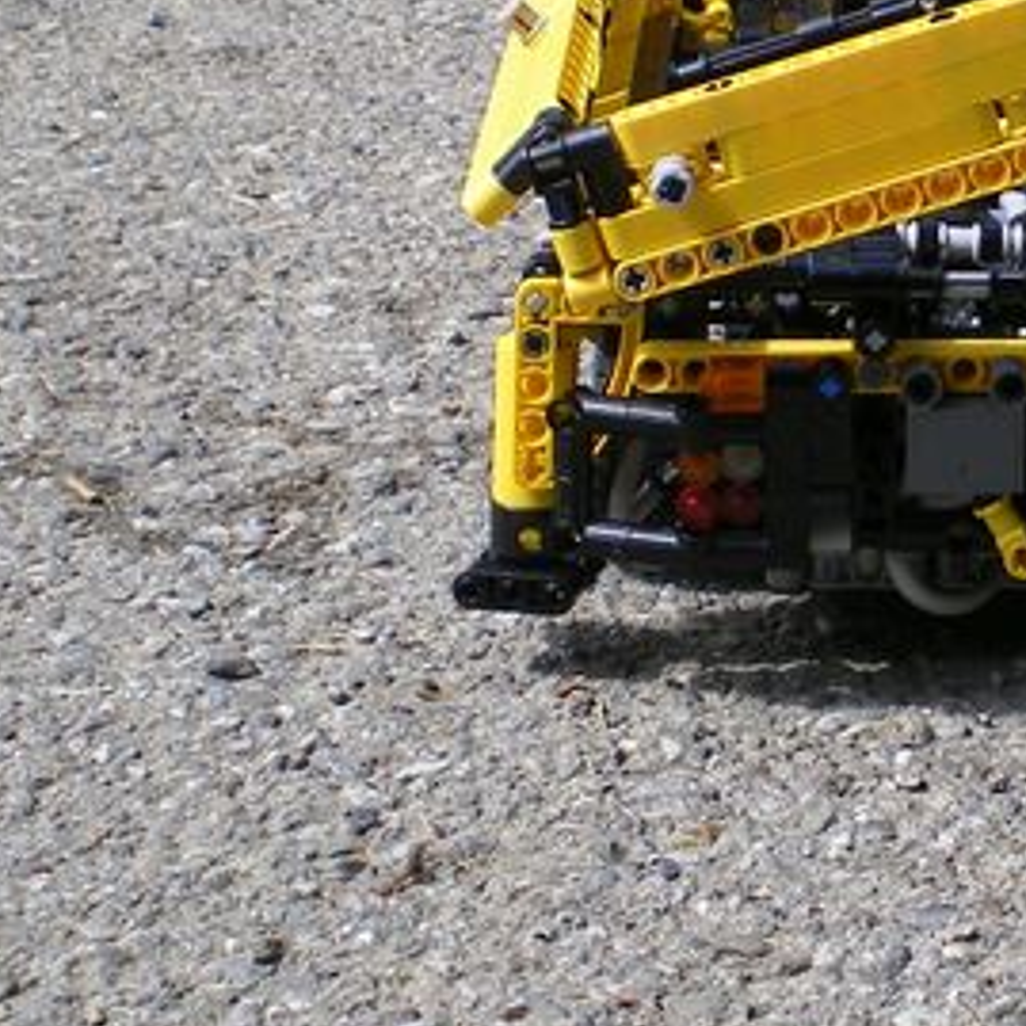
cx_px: 942
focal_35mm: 100
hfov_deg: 17.1
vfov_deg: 17.0
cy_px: 15
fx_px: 3353
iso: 64
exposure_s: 1/250
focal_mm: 6.3
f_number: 4.6
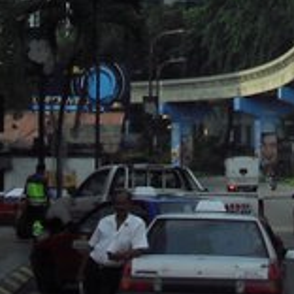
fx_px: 1653
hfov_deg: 10.1
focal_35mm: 172
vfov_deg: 9.6
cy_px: -256
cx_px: 300
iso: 100
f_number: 8
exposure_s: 1/160
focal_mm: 6.2
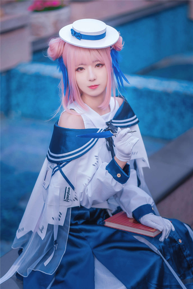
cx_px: 96
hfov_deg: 16.1
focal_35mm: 85
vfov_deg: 23.9
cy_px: 144
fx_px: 683
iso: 100
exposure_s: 1/400
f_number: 2
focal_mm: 85
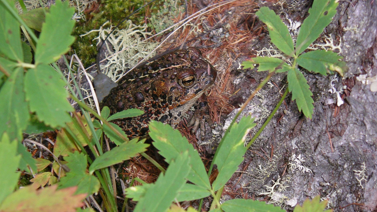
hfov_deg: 18.8
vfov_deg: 10.6
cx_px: 189
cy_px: 104
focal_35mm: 114
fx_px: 1140
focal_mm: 16
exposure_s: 1/125
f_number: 3.9
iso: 100
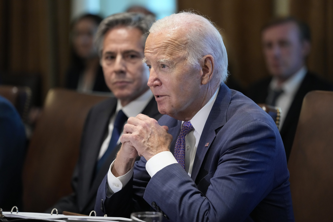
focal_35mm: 200
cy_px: 111
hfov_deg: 10.3
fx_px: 1850
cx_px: 166
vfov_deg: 6.9
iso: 3200
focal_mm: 200
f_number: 3.5
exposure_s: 1/200
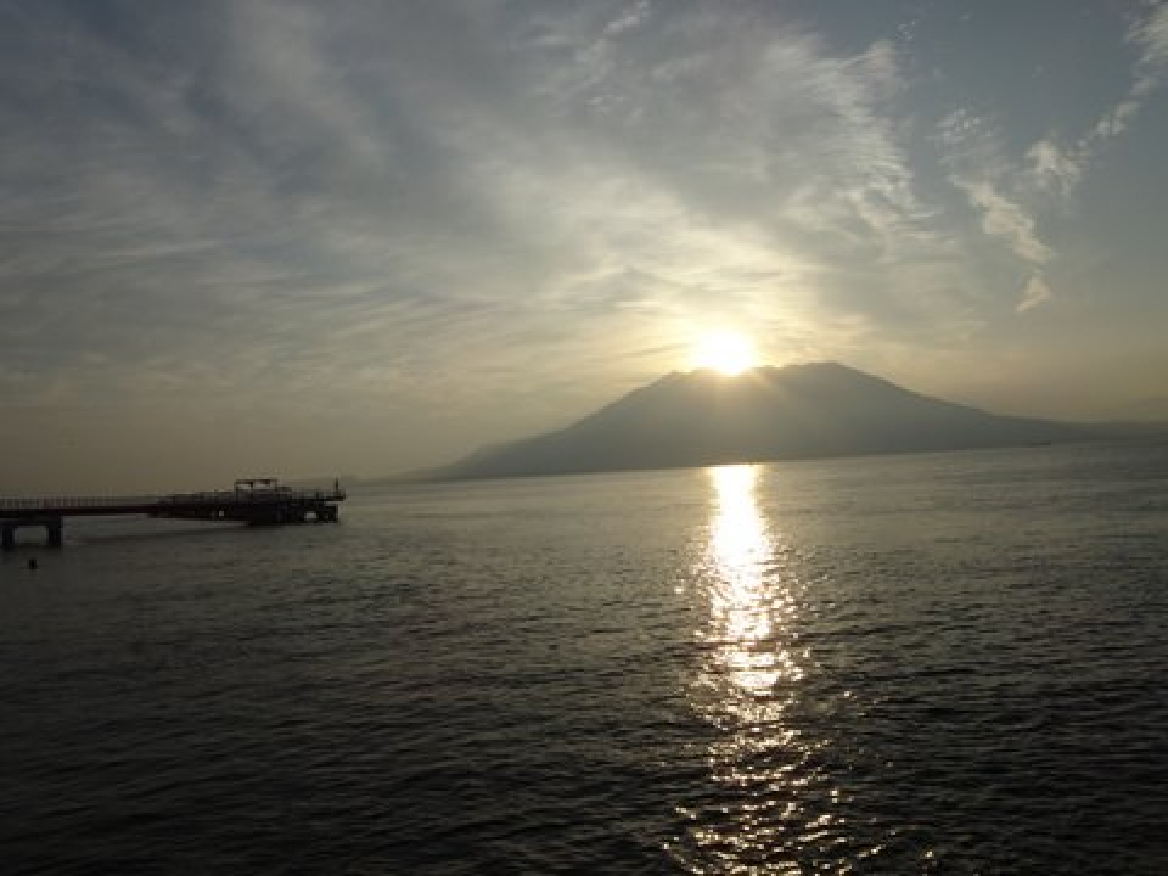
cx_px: 584
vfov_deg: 56.8
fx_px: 810
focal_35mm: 24
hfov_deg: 71.6
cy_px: 438
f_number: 4
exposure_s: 1/2000
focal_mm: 4.1
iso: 80
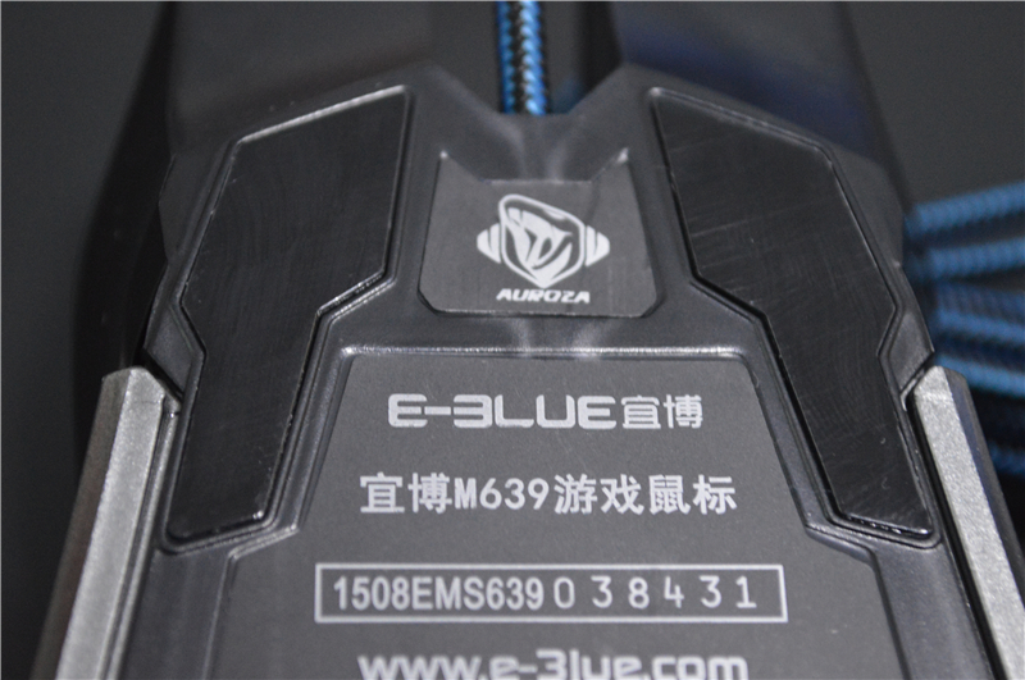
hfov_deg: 24.7
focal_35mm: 82
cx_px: 512
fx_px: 2346
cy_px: 340
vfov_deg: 16.5
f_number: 5.6
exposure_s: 1/10
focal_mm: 55
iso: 3200
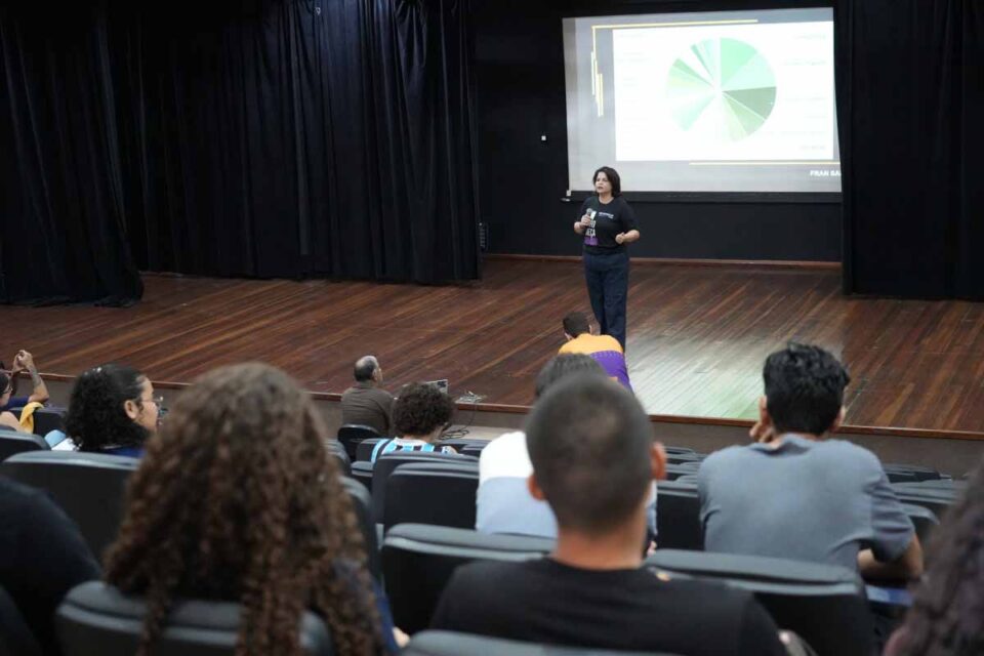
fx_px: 1476
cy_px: 328
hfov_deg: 36.9
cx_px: 492
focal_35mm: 54
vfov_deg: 25.1
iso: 10000
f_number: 4
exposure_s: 1/125
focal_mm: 54
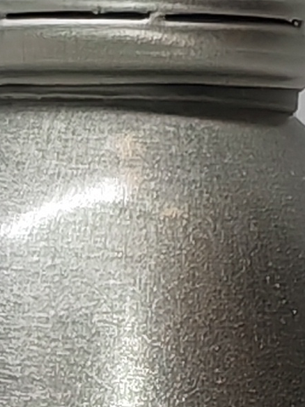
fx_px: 2173
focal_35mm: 185
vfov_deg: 10.4
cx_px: -72
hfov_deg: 7.9
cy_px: 562
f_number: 2.2
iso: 50
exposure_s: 1/100
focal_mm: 1.96
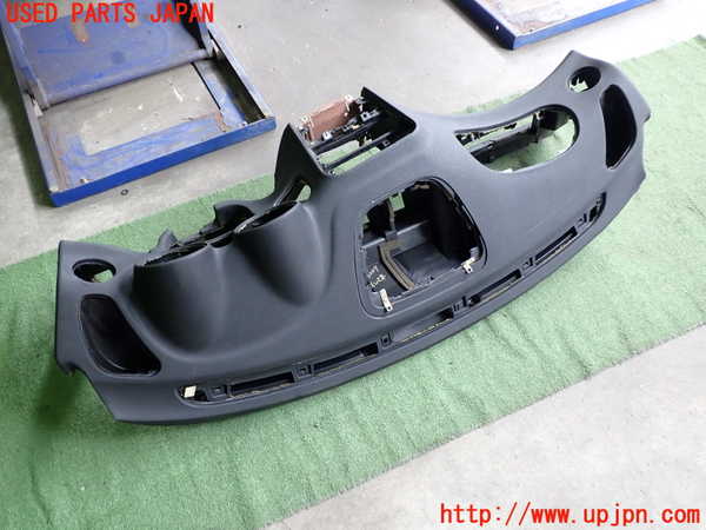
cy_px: 265
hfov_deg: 60.0
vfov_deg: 46.8
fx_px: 612
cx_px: 353
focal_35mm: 30
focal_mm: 5.4
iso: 200
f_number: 2.3
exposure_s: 1/40
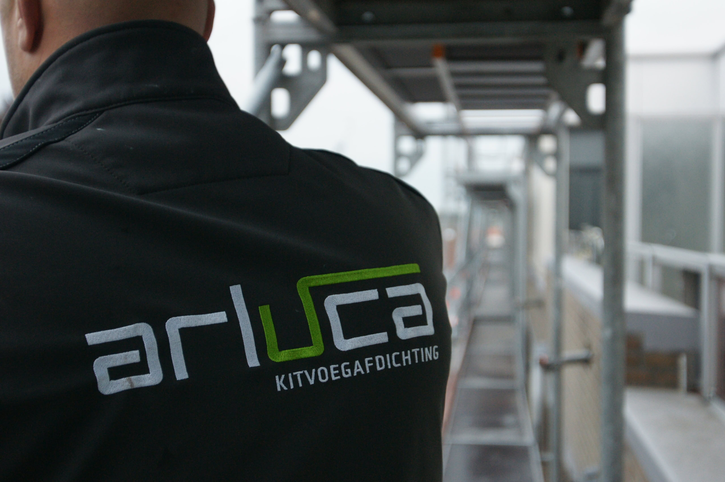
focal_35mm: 52
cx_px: 362
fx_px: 1056
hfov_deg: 37.9
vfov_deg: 25.7
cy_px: 241
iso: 800
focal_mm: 35
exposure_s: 1/40
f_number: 4
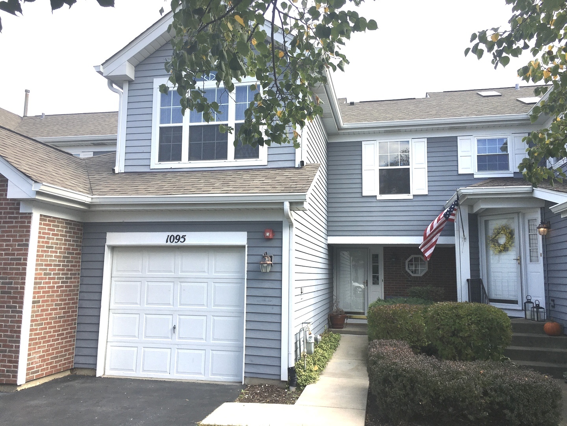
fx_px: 475
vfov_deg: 48.2
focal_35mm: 29
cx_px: 284
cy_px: 213
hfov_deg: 61.7
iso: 25
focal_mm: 4.15
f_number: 2.2
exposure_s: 1/739
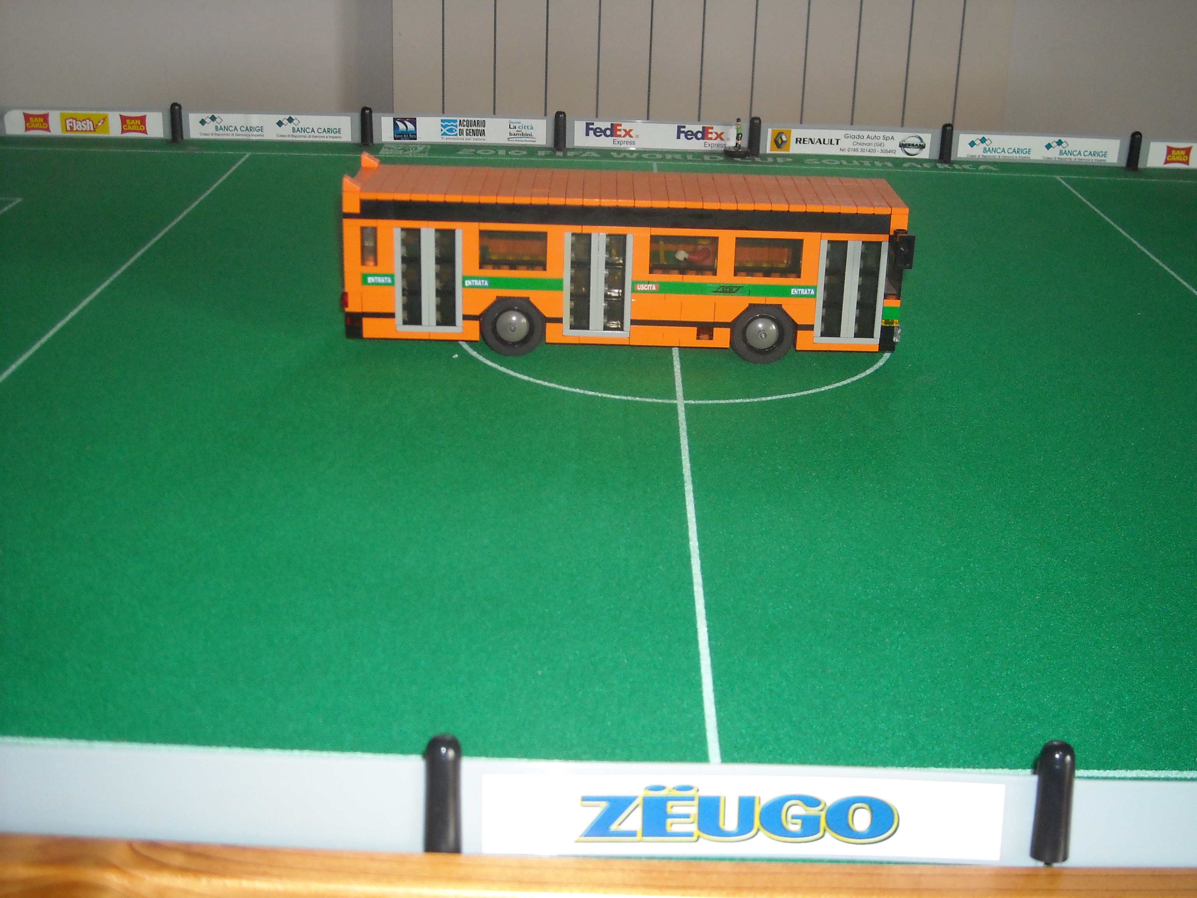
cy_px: 449
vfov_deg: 32.9
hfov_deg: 42.9
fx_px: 1521
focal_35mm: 44
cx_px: 598
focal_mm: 7.1
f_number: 3.1
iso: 200
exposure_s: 1/60
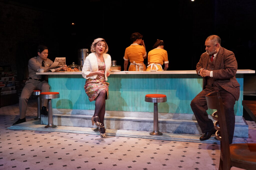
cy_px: 85
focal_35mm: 34
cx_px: 128
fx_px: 242
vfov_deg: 38.9
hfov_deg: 55.8
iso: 2500
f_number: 4
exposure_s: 1/640
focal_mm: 34
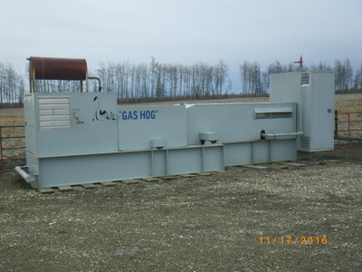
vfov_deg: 34.3
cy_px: 136
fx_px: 439
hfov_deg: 44.8
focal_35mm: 42
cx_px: 181
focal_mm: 7.5
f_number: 4.2
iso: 80
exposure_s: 1/80
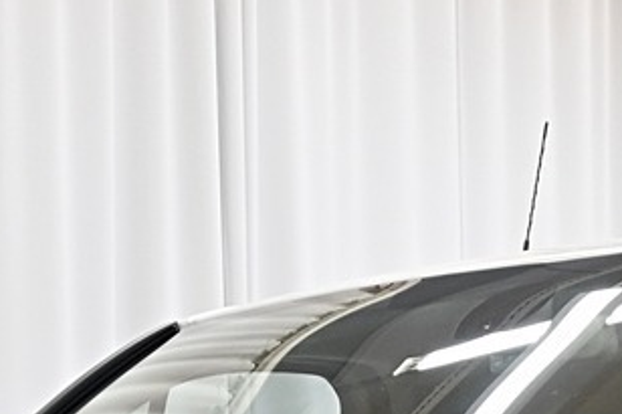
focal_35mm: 205
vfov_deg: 6.5
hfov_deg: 10.0
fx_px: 3540
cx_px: 624
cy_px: 881
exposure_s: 1/50
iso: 640
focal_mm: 26
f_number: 4.5
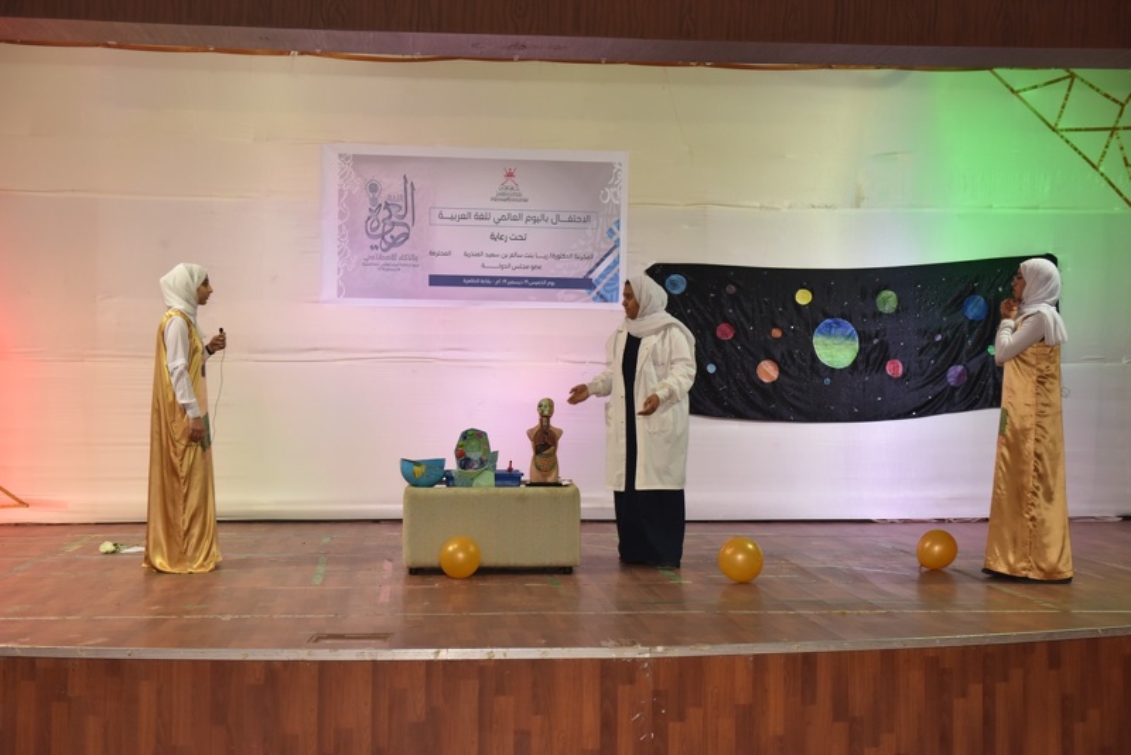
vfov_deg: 27.0
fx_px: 1571
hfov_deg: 39.6
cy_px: 378
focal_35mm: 50
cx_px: 566
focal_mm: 50
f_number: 4
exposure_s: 1/100
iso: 1000
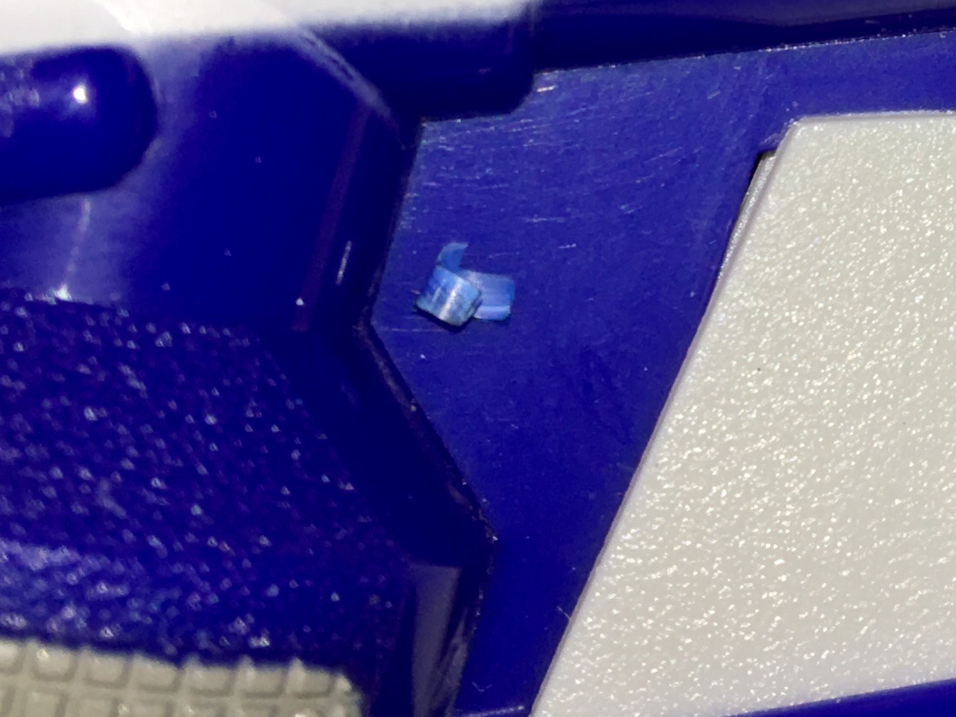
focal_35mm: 104
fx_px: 2872
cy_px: -173
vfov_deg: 13.8
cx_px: 1306
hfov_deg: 17.5
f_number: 2.2
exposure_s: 1/308
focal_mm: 4.15
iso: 25
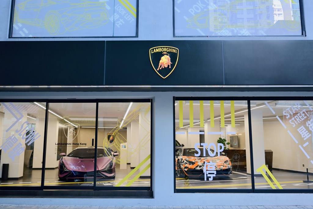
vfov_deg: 42.3
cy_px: 104
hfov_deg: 60.3
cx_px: 156
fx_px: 270
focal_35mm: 31
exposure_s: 1/100
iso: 500
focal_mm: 31
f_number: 3.2
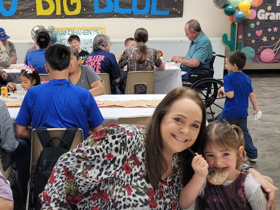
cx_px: 93
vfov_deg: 30.9
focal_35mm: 47
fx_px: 380
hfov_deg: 39.9
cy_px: 107
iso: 250
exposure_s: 1/120
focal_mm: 5.4
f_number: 1.8
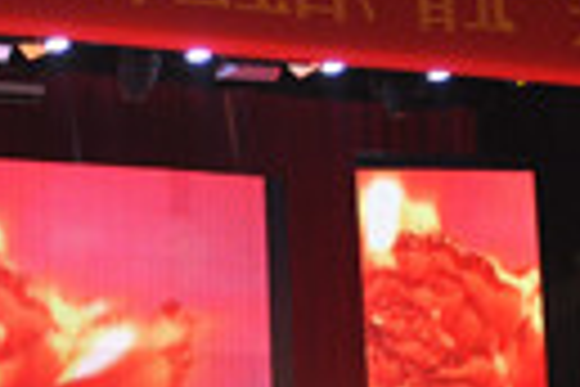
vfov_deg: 7.9
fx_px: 2803
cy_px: 288
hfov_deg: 11.8
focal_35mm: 174
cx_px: 126
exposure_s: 1/100
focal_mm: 30
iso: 800
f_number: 4.2
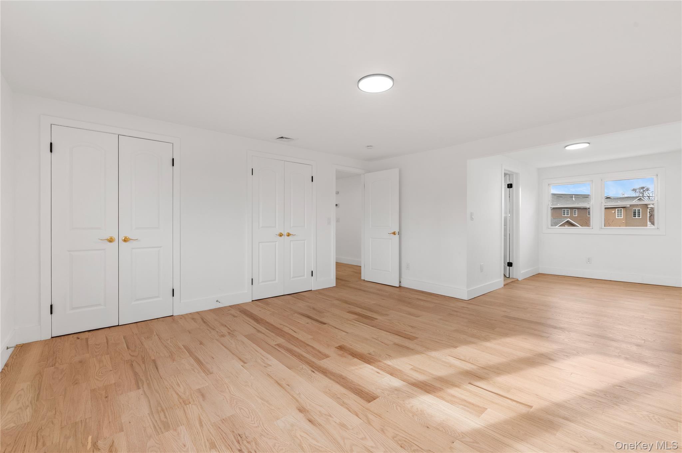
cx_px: 341
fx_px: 284
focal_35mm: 15
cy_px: 226
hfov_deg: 100.4
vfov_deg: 77.2
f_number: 8
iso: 500
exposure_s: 1/30
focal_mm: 15
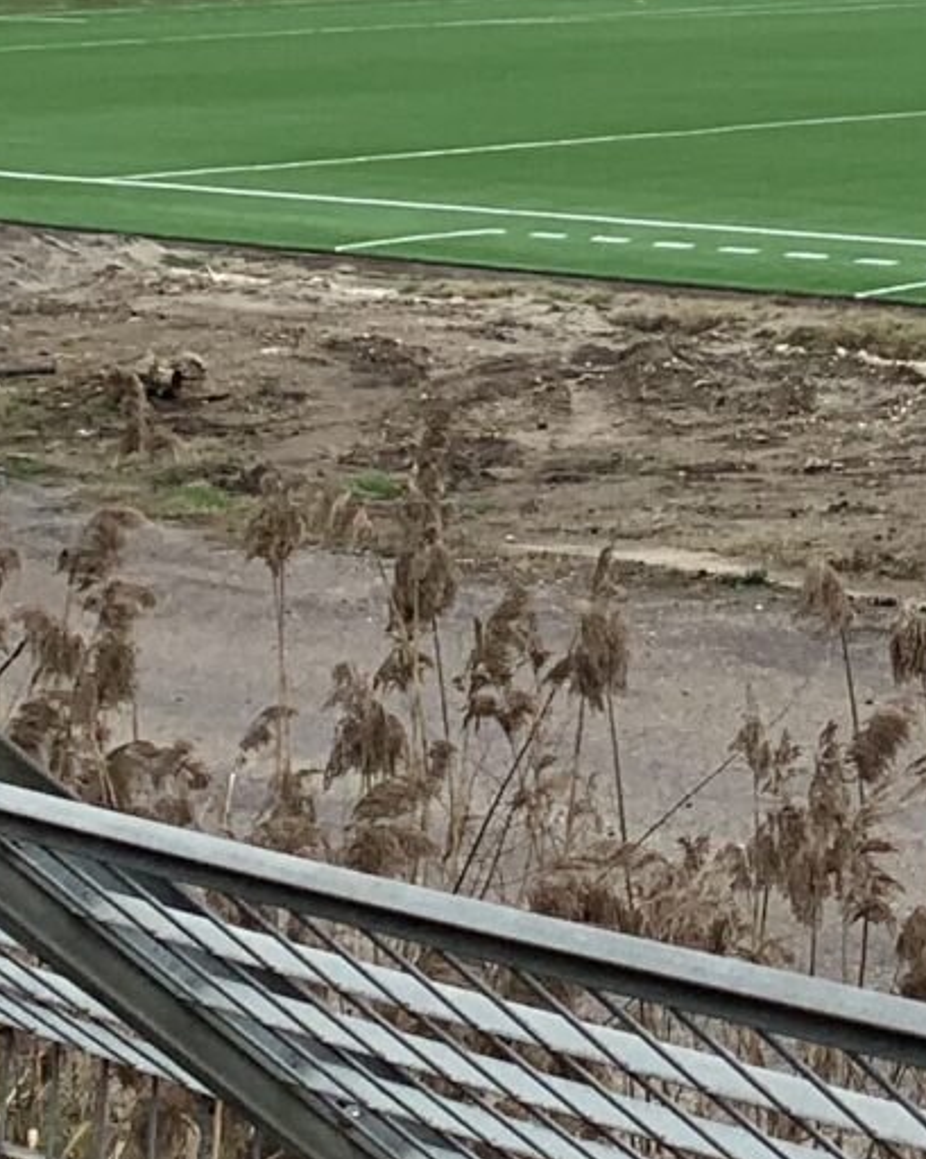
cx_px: 2219
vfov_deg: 14.8
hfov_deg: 10.5
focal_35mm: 127
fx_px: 4355
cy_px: -129
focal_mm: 4.25
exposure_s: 1/555
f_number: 1.8
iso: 25
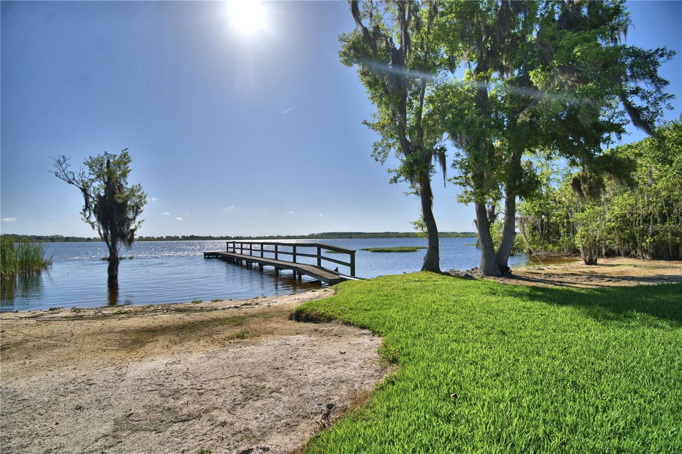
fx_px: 284
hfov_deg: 100.4
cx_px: 341
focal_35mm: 15
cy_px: 227
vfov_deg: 77.3
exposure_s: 1/2500
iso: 100
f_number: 4.5
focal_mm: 10
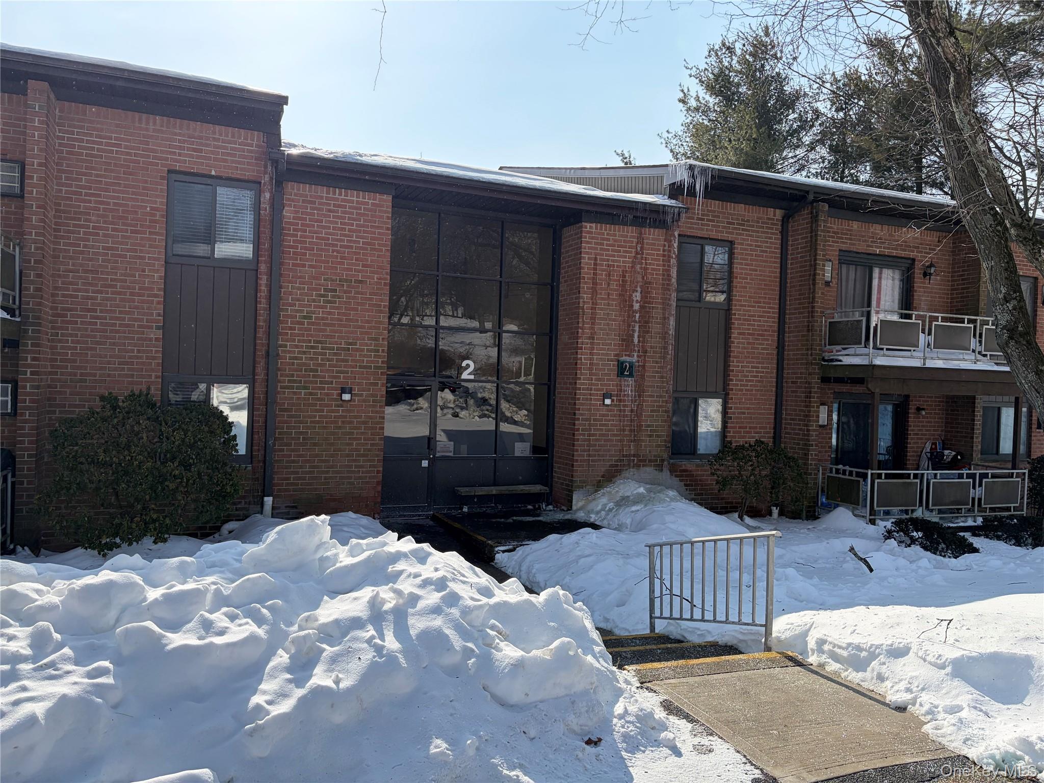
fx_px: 784
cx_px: 522
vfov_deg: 53.1
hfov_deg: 67.3
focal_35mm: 26
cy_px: 392
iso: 64
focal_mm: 5.96
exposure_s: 1/4329
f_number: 1.6
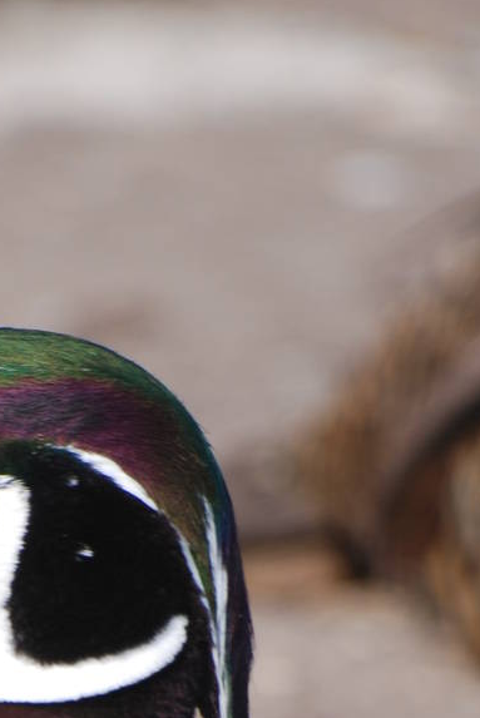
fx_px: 25093
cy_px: 934
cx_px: -127
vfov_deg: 1.6
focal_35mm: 1257
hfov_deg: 1.1
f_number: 5.6
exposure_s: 1/500
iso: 200
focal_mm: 300
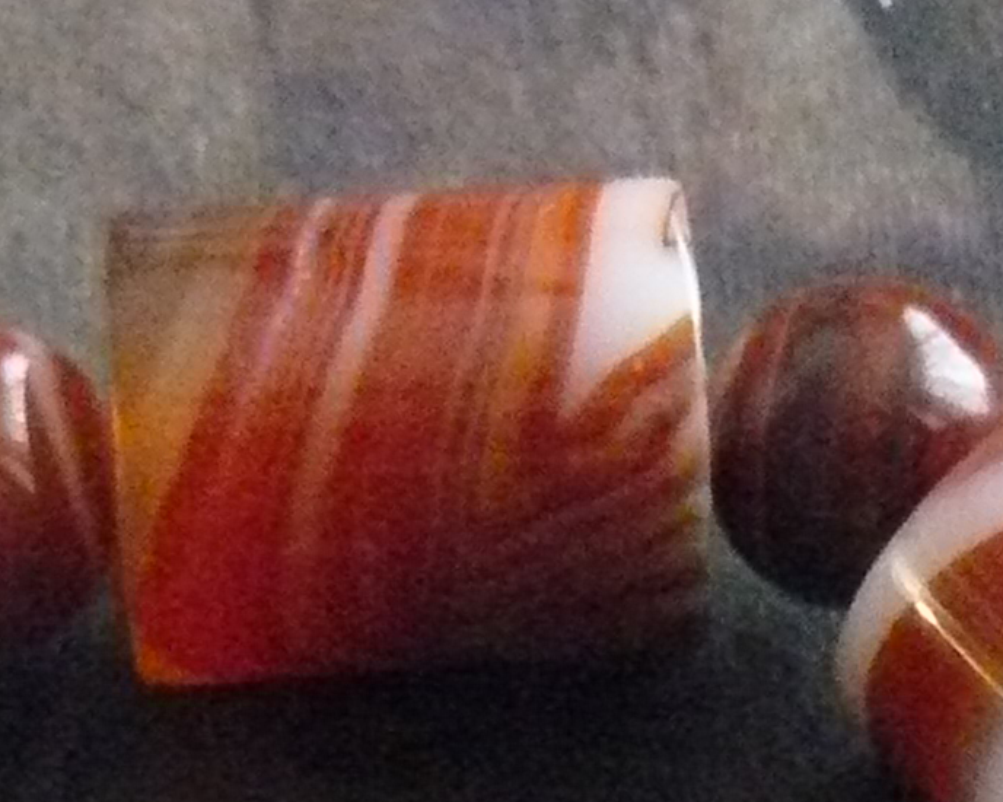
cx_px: 579
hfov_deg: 12.3
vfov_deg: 9.2
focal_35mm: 157
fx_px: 4659
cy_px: 1605
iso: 800
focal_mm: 6
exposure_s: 1/8
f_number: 2.8
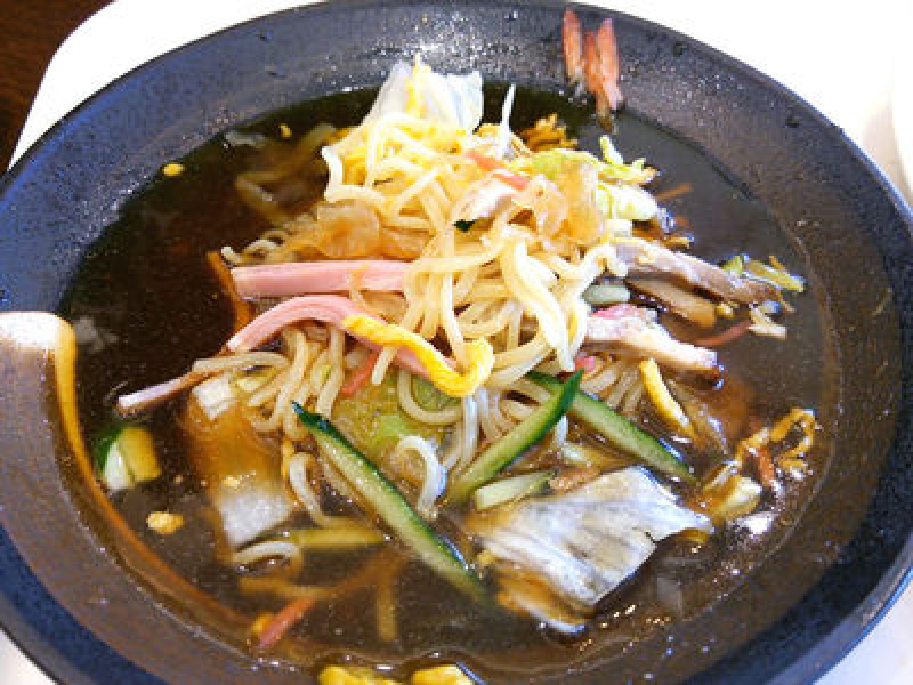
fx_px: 791
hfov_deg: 60.0
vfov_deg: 46.8
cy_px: 342
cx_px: 456
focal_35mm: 30
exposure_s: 1/44
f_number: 1.94
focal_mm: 4.06
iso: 80
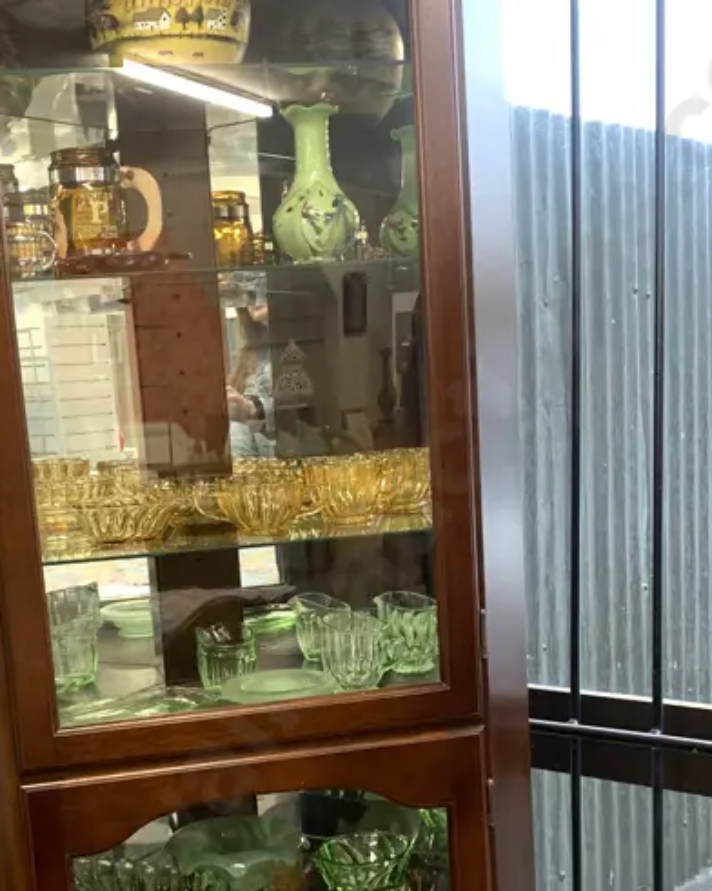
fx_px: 1396
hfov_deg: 28.6
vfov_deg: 34.7
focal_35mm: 53
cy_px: 651
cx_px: 309
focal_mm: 4.25
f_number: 1.8
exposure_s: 1/50
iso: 125
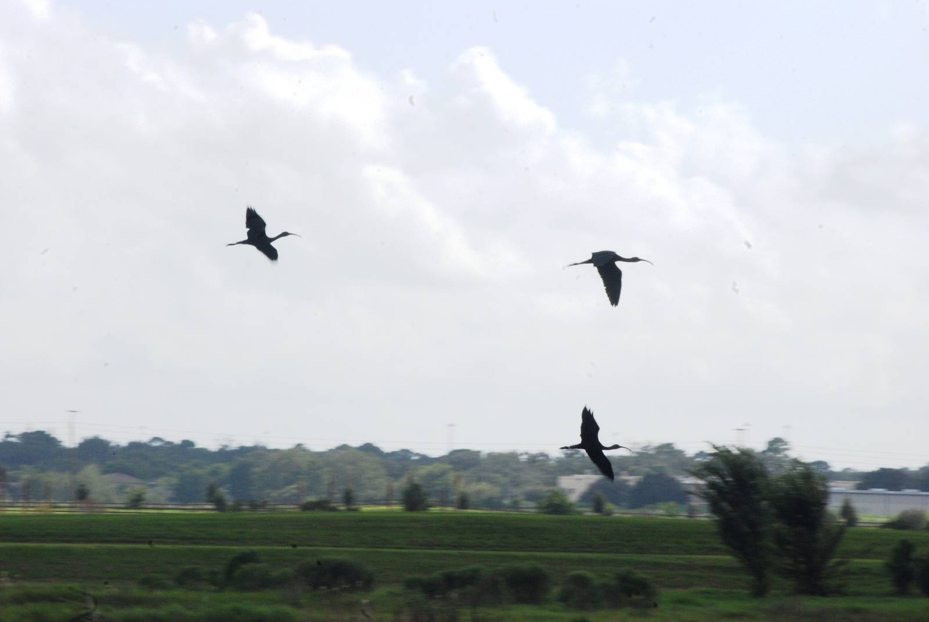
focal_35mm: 360
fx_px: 9301
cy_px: 311
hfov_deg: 5.7
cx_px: 464
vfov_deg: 3.8
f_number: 30
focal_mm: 240
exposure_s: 1/160
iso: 400
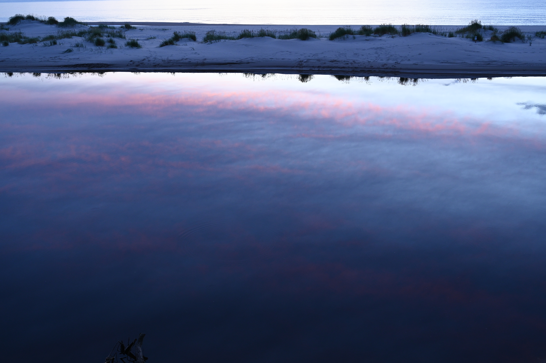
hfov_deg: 50.7
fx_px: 576
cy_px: 182
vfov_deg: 35.0
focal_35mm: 38
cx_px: 273
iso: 900
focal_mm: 38
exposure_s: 1/100
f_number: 4
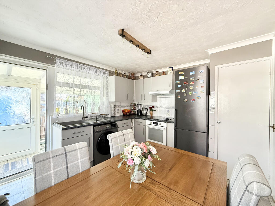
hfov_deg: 102.1
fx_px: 111
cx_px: 138
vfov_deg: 85.7
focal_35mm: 14
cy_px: 103
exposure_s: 1/99
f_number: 2.2
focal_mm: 2.22
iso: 125
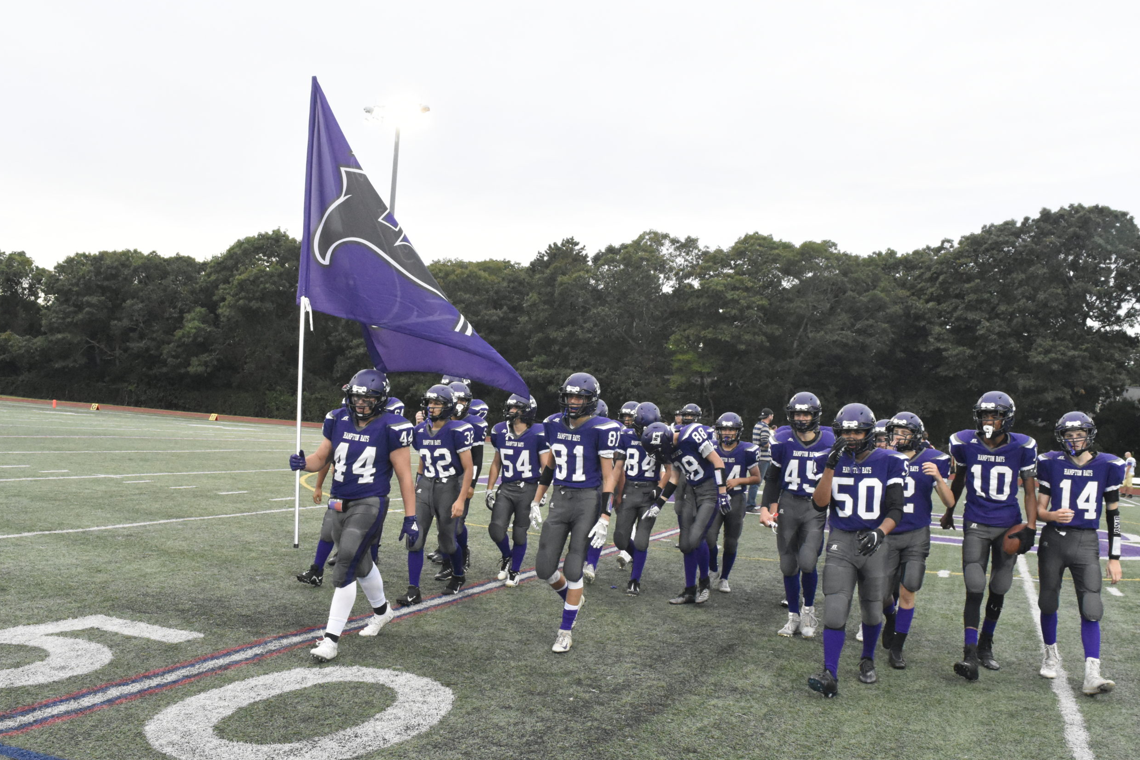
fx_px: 1077
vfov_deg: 38.9
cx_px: 555
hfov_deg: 55.8
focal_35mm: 34
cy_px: 390
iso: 6400
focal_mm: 22
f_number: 10
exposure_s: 1/400
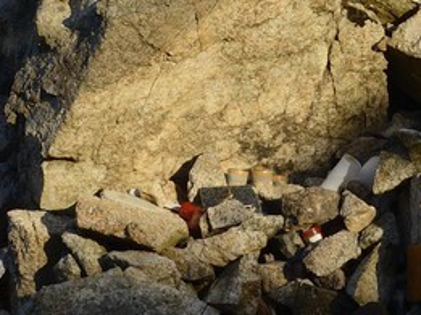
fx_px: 5016
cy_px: -502
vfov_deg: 3.5
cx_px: -226
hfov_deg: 4.8
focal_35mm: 413
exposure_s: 1/160
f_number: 16
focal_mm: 70
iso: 400
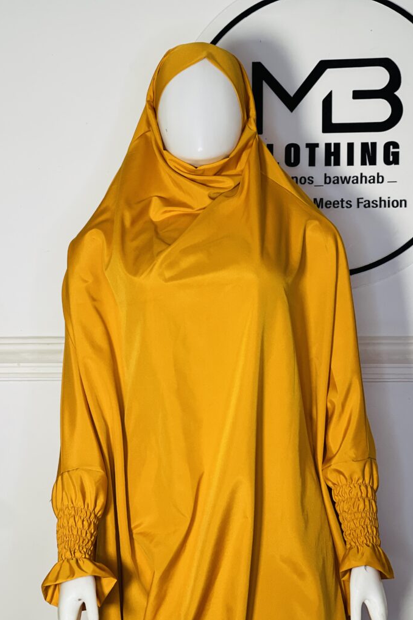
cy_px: 312
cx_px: 213
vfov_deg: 30.1
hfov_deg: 20.3
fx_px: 1153
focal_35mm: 67
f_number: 2.2
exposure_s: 1/119
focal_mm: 7.5
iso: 100
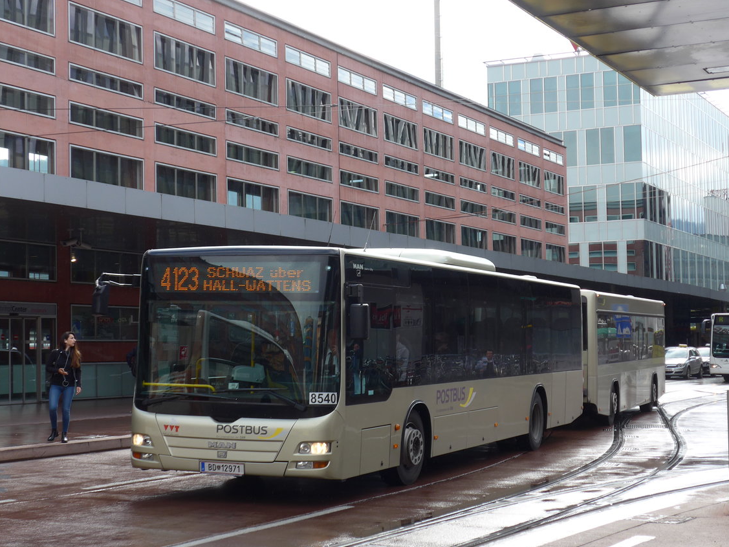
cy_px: 278
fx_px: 1390
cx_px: 365
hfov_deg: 29.4
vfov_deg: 22.2
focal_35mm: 66
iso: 80
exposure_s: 1/400
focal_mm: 12.7
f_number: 3.7
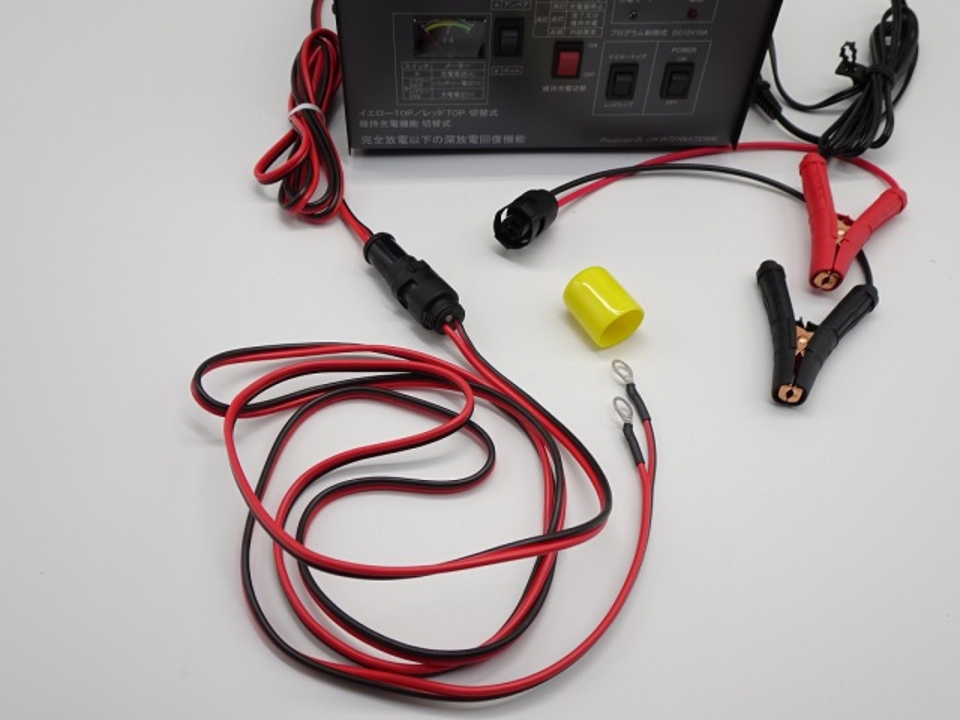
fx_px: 887
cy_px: 360
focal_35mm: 32
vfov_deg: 44.2
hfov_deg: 56.8
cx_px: 480
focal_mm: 5.43
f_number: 4
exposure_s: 1/40
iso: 80
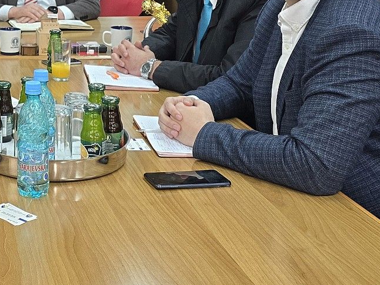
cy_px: -25
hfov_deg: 26.7
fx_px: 747
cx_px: -18
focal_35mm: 68
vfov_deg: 20.6
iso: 200
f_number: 1.7
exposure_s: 1/180
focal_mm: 6.3
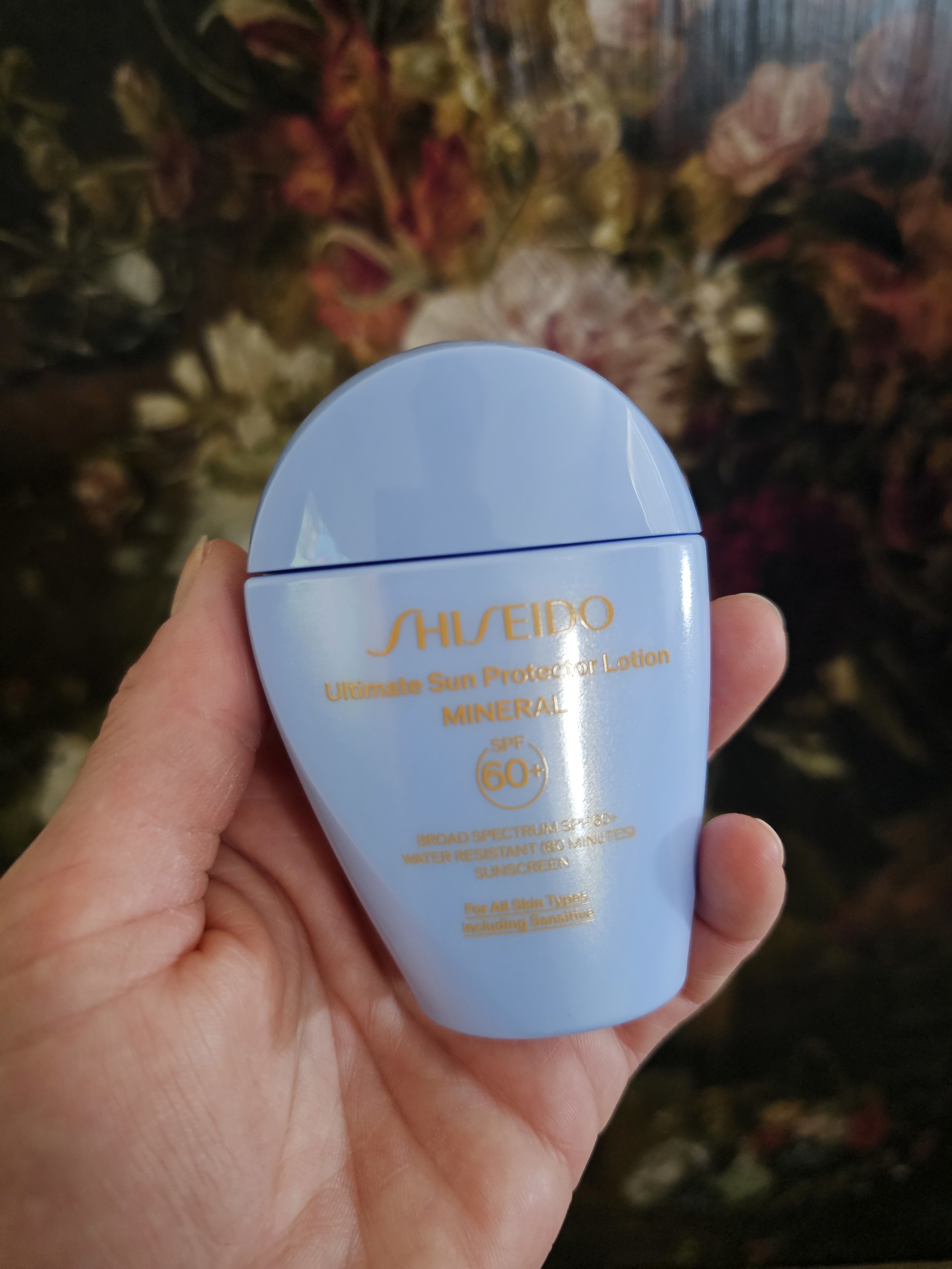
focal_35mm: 23
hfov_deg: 58.9
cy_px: 634
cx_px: 476
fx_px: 843
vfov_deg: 73.9
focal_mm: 6.3
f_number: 1.7
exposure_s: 1/52
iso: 800
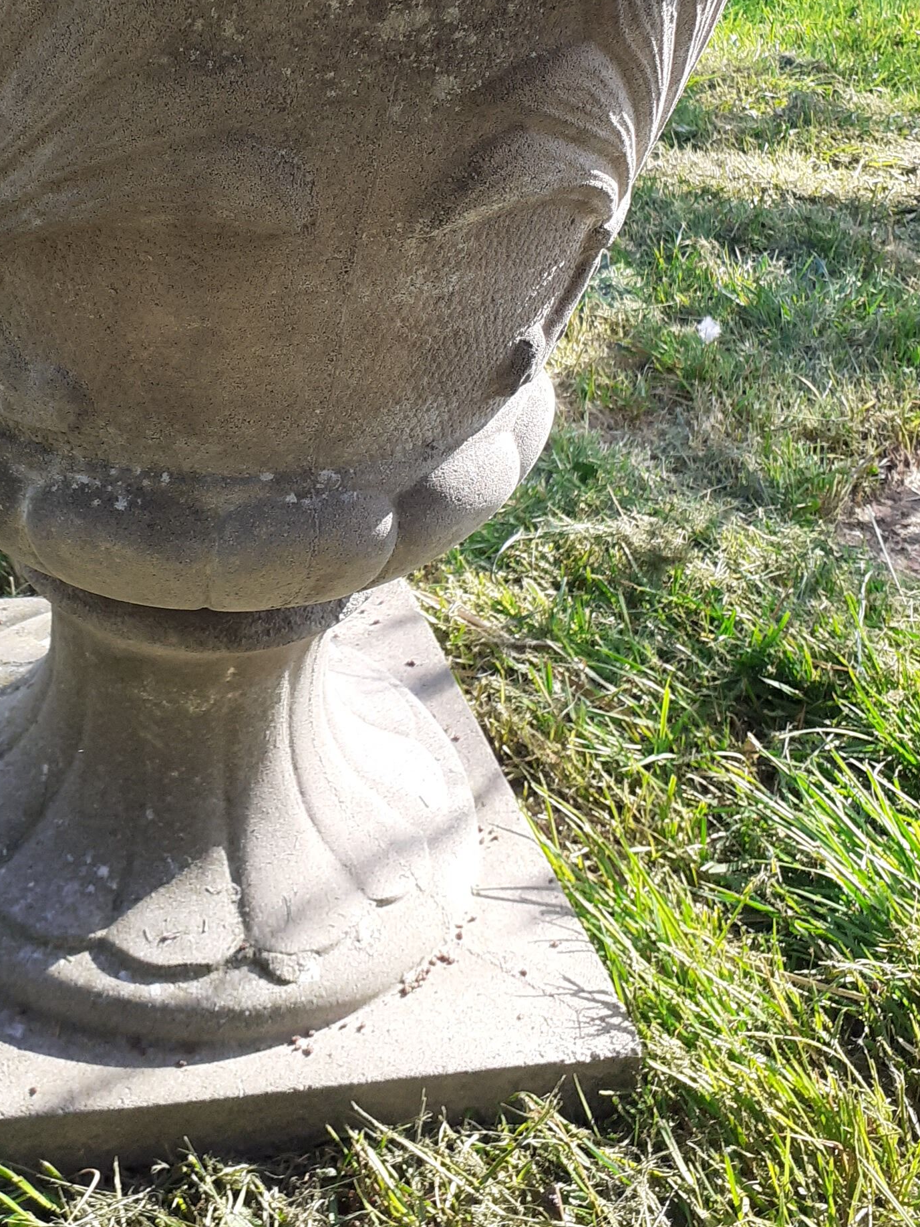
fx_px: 1701
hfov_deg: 29.4
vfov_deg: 38.3
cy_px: 262
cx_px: 148
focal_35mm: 48
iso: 40
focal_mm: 3.6
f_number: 1.9
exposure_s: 1/356
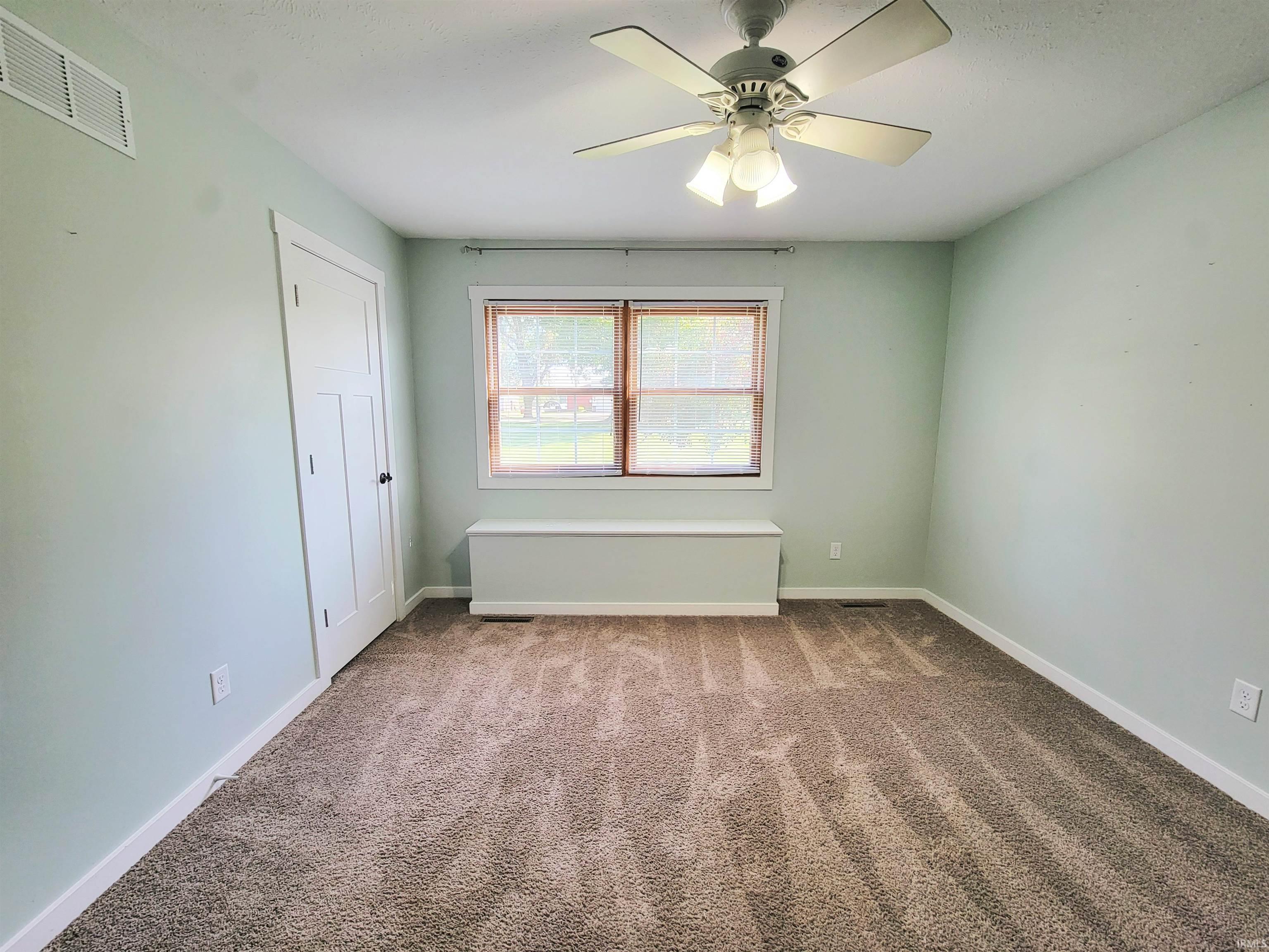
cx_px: 634
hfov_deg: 106.2
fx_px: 477
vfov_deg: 89.9
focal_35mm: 13
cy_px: 476
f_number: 2.2
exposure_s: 1/60.2
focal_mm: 2.2
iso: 64
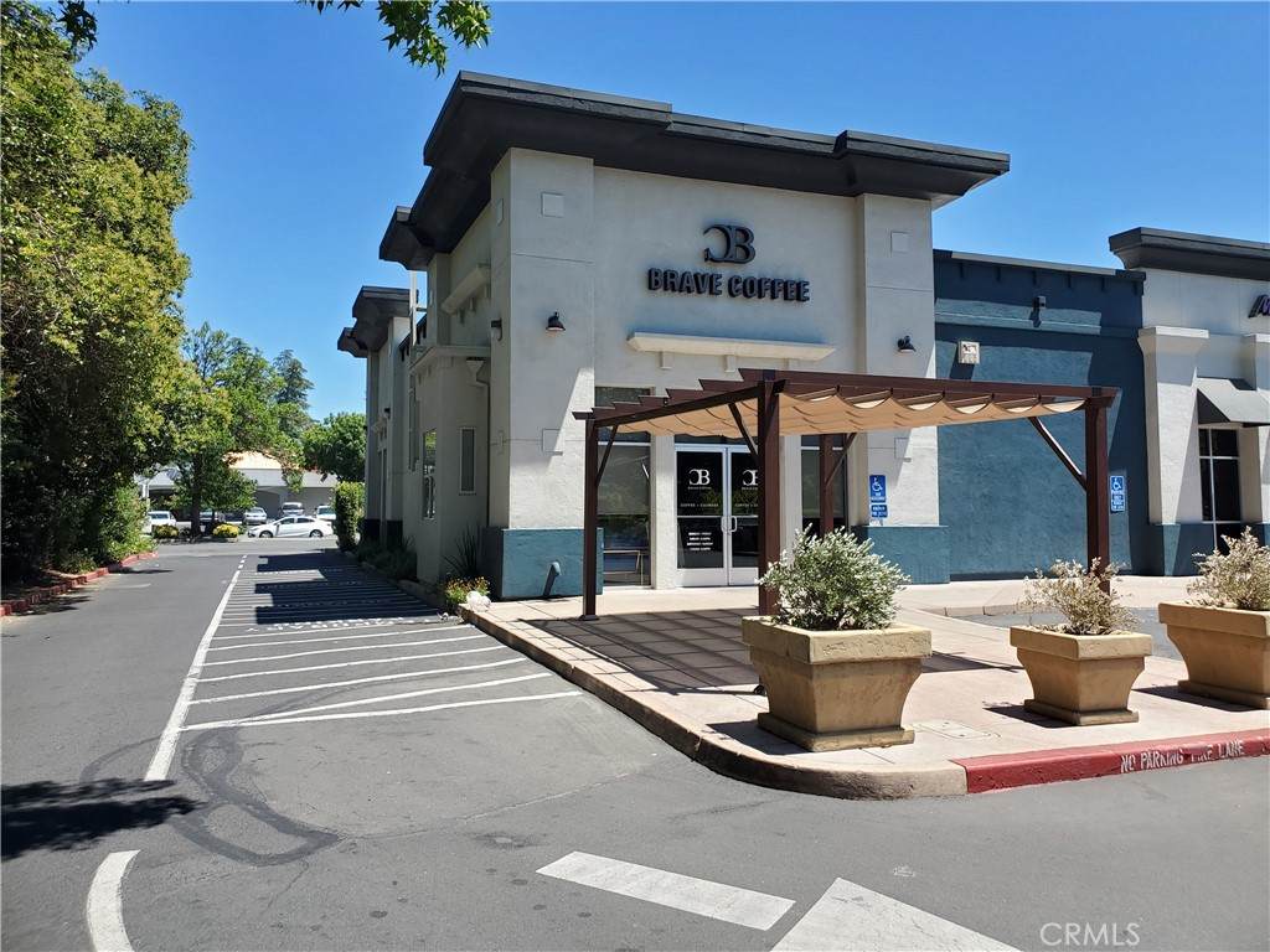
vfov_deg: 53.1
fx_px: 954
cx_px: 635
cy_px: 476
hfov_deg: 67.3
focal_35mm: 26
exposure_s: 1/758
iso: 50
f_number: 2.4
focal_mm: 4.3
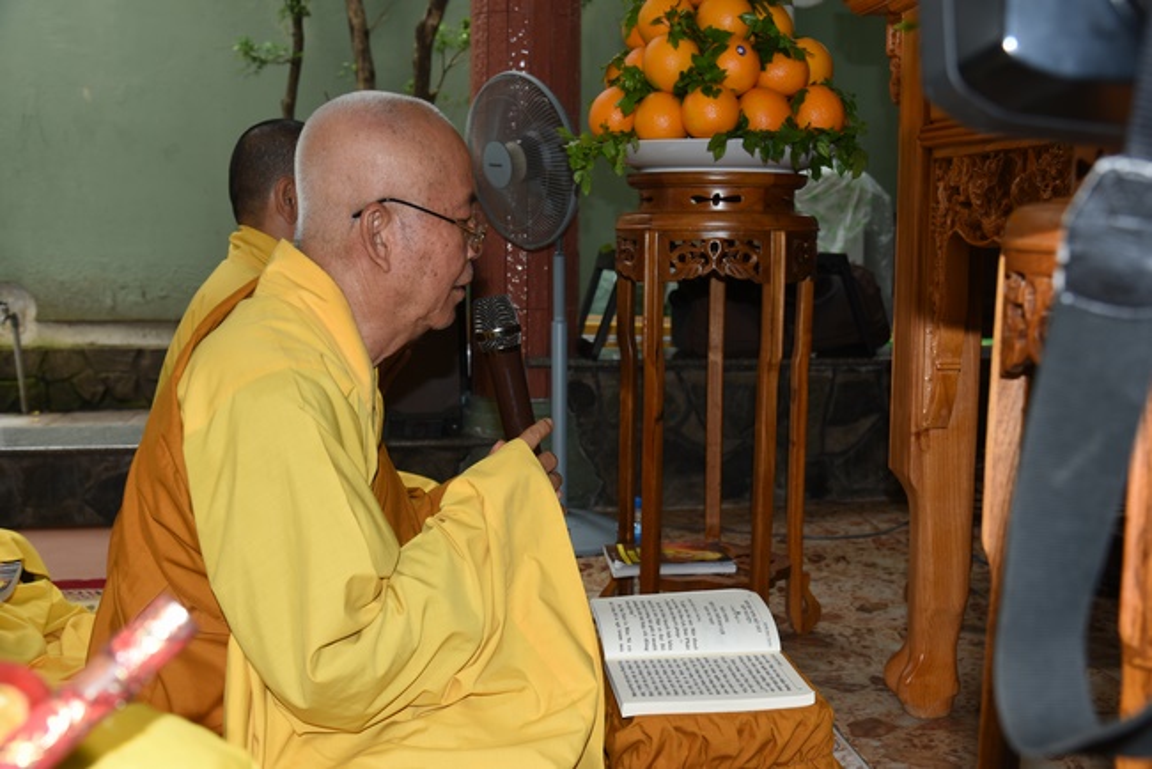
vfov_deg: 35.1
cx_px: 576
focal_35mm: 38
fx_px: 1216
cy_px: 384
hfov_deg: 50.7
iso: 320
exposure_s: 1/80
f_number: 5.6
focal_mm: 38
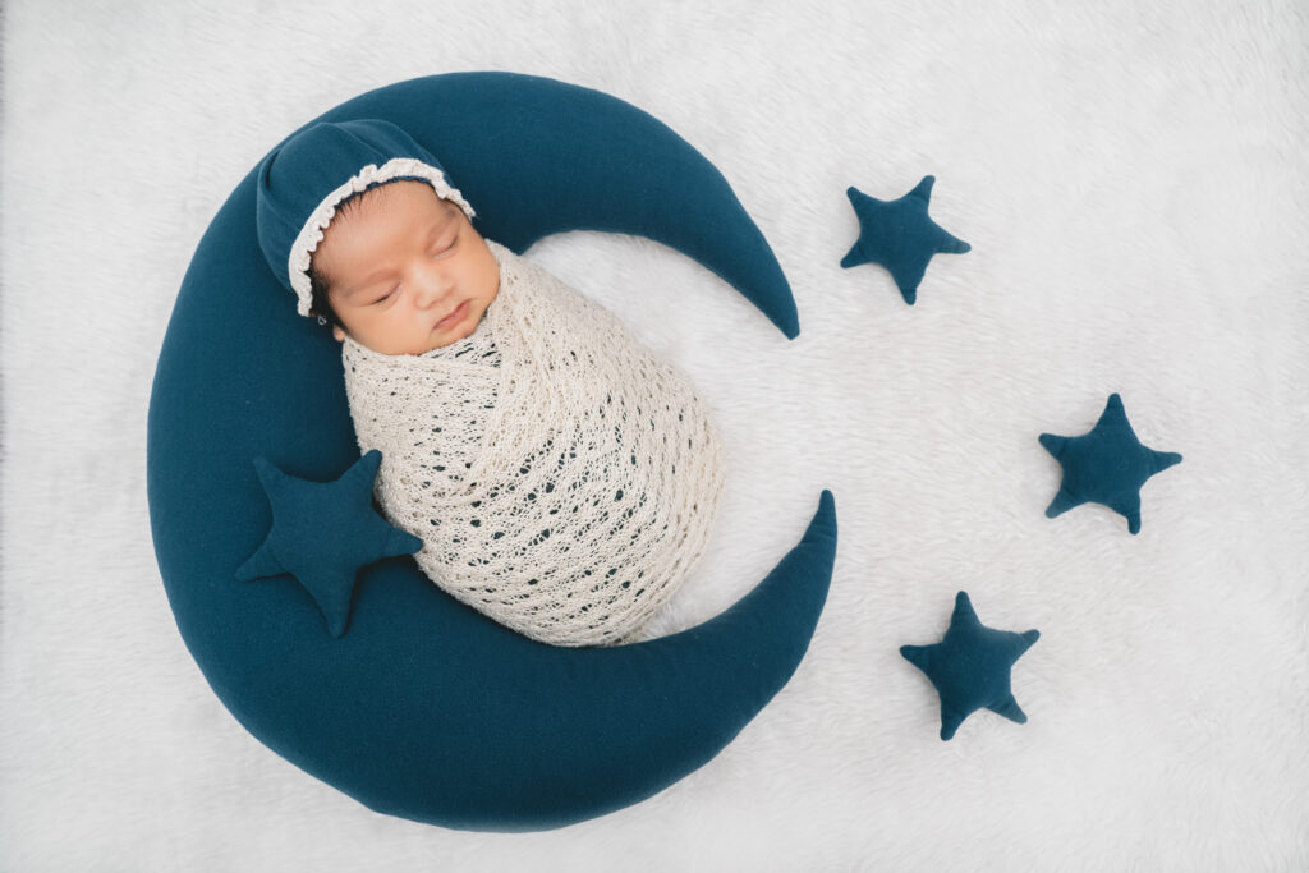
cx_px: 654
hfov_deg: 63.7
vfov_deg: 45.0
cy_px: 436
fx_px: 1055
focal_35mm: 29
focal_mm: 29
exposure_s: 1/160
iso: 320
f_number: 5
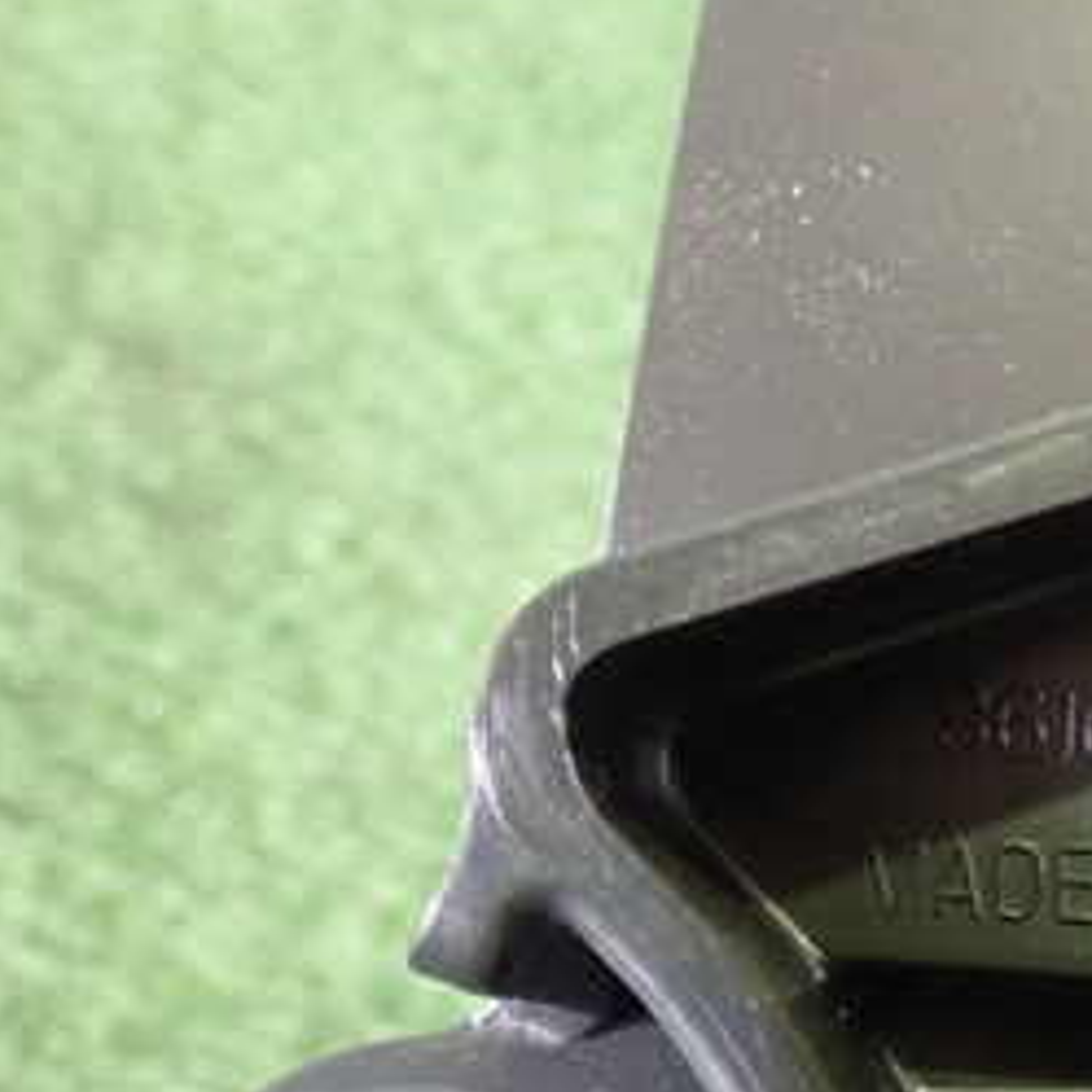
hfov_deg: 24.6
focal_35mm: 64
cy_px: 824
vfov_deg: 26.5
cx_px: 1267
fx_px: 2284
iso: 1250
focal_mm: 5.5
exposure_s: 1/30
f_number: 2.3
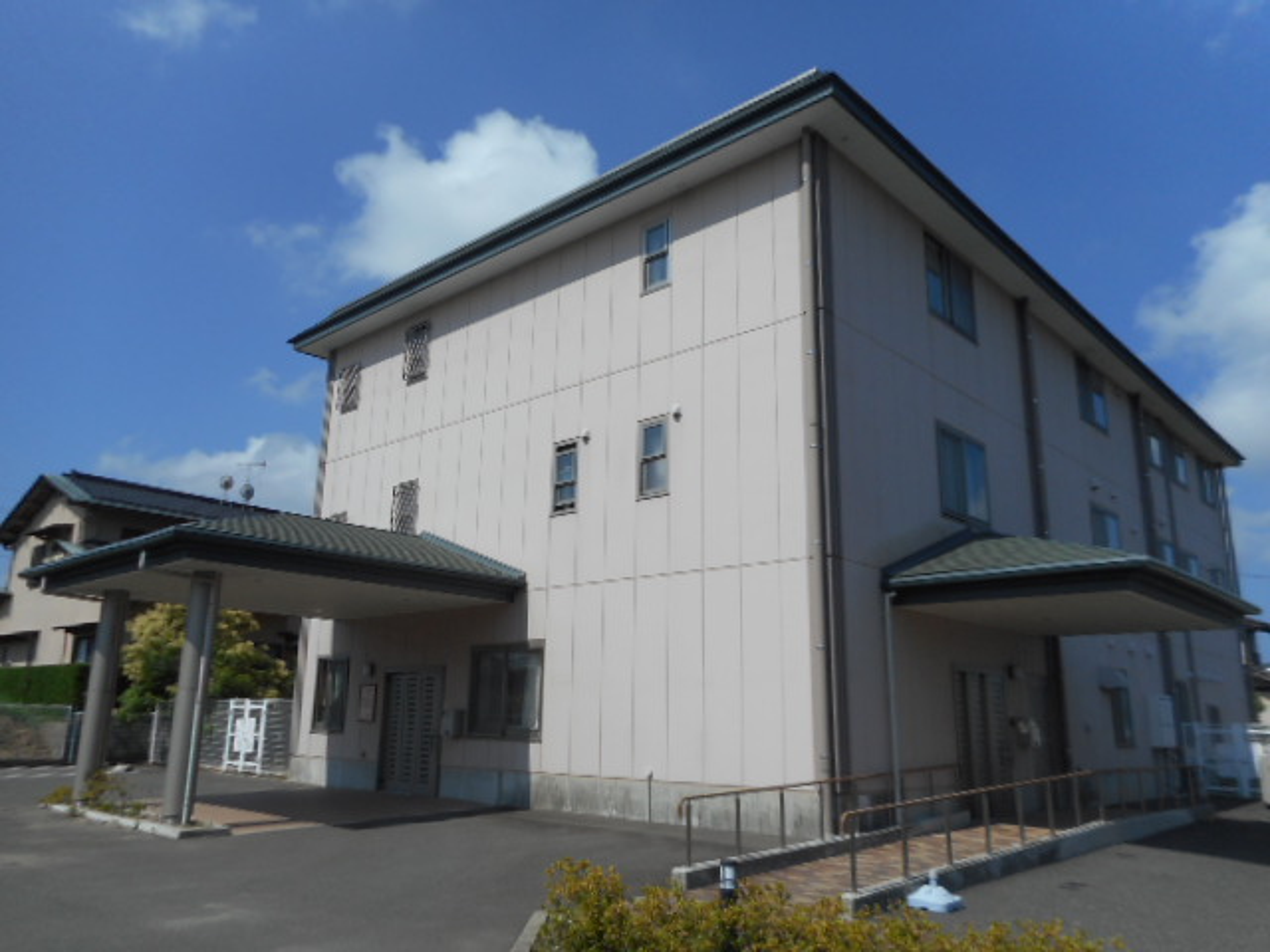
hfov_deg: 69.4
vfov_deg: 54.9
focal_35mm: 25
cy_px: 476
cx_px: 635
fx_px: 917
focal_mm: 4.5
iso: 80
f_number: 10.5
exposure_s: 1/200
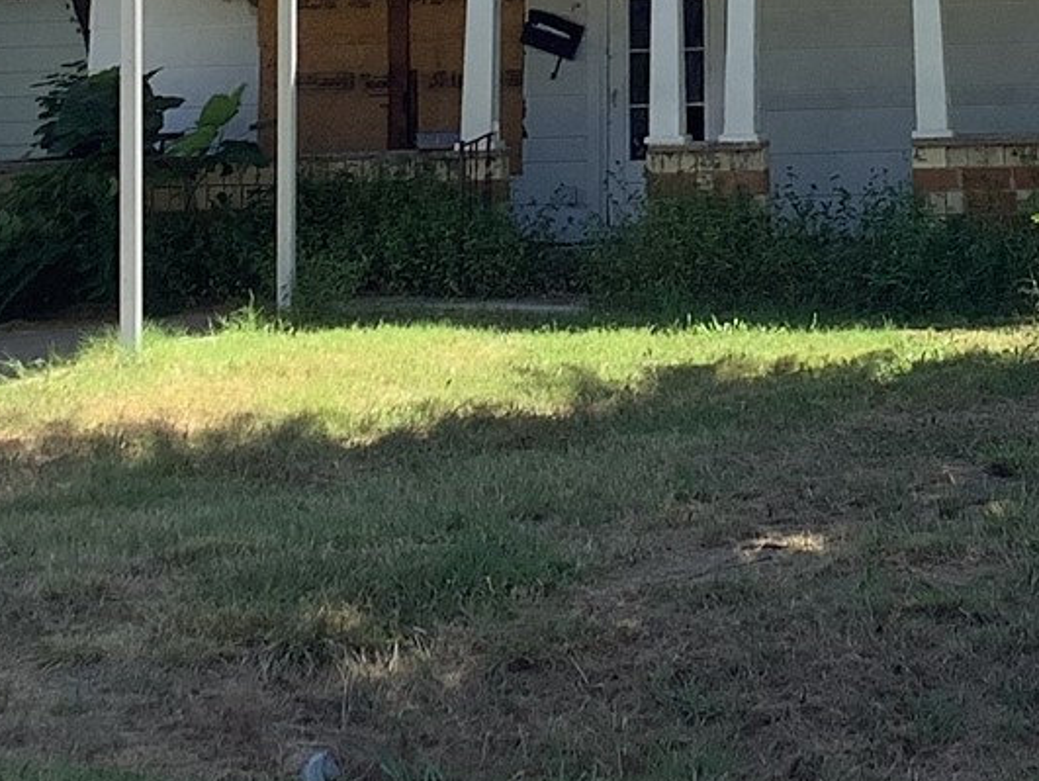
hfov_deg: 17.1
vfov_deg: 12.6
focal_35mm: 112
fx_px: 3364
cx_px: 1102
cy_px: -352
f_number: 2.4
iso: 25
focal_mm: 3.3
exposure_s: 1/443
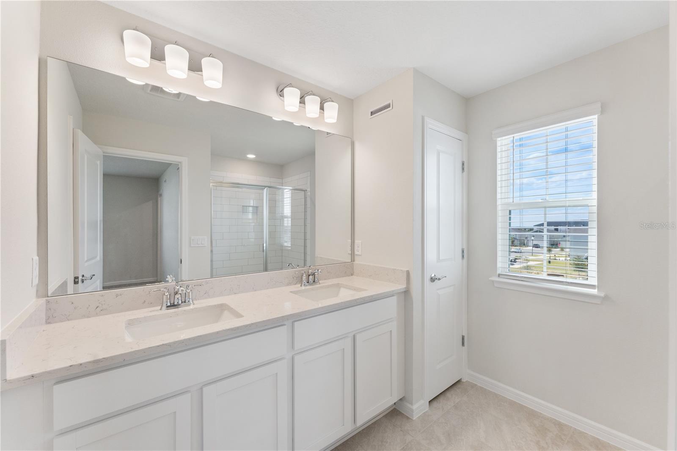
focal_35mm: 14
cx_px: 338
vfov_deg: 81.2
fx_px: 263
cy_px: 226
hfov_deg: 104.3
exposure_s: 1/15
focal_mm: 14
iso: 400
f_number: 8
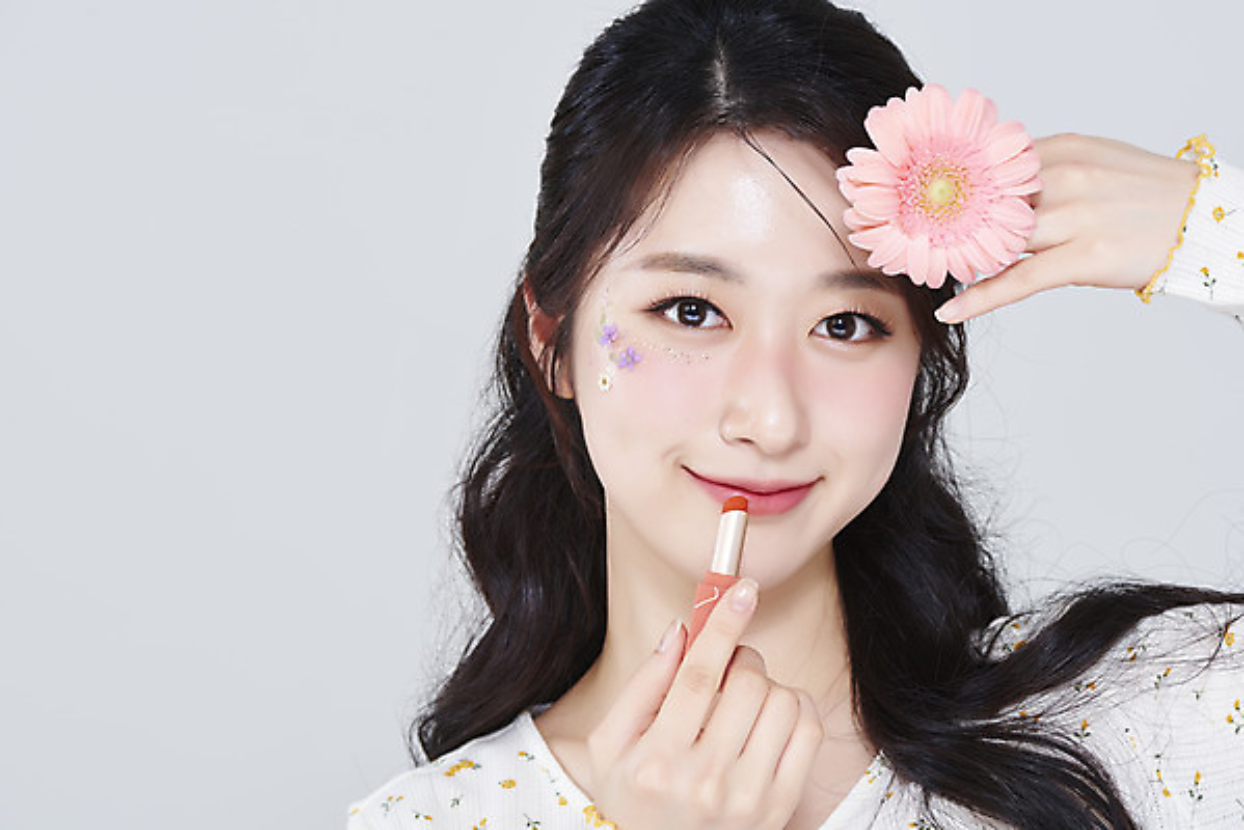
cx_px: 622
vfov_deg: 13.1
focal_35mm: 105
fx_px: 3630
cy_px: 415
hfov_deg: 19.4
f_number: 11
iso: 64
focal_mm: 105
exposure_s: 1/125
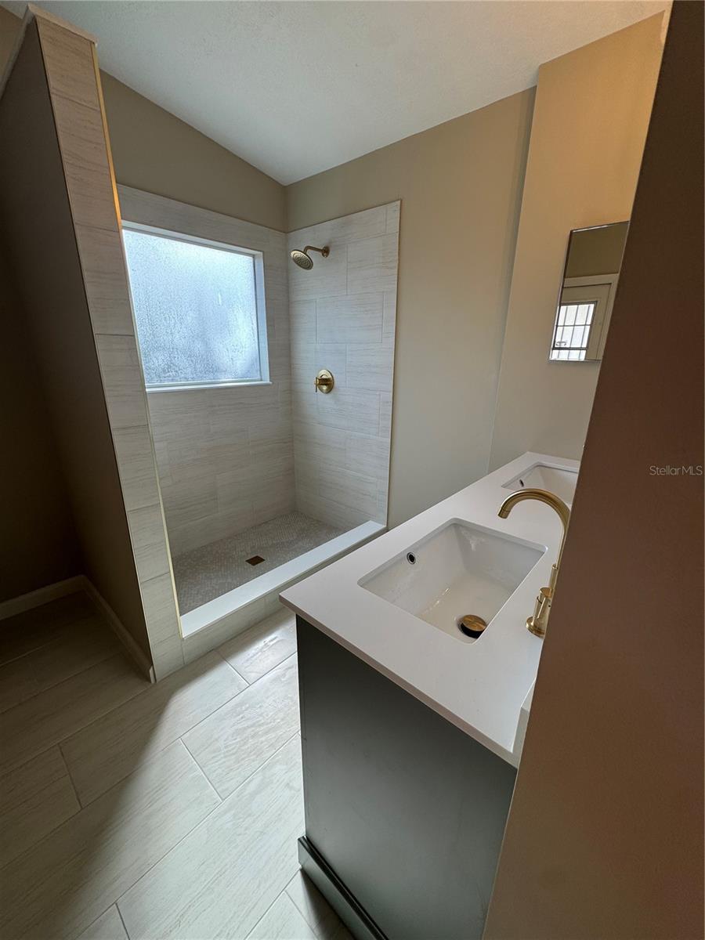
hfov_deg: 85.7
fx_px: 380
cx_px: 352
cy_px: 470
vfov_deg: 102.1
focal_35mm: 14
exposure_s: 1/131
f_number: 2.2
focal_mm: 2.22
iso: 40
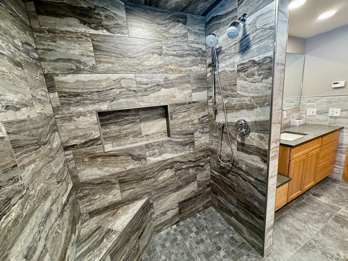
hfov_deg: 102.1
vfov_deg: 85.7
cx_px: 174
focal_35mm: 14
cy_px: 130
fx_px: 141
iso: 250
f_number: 2.2
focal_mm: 2.22
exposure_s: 1/60
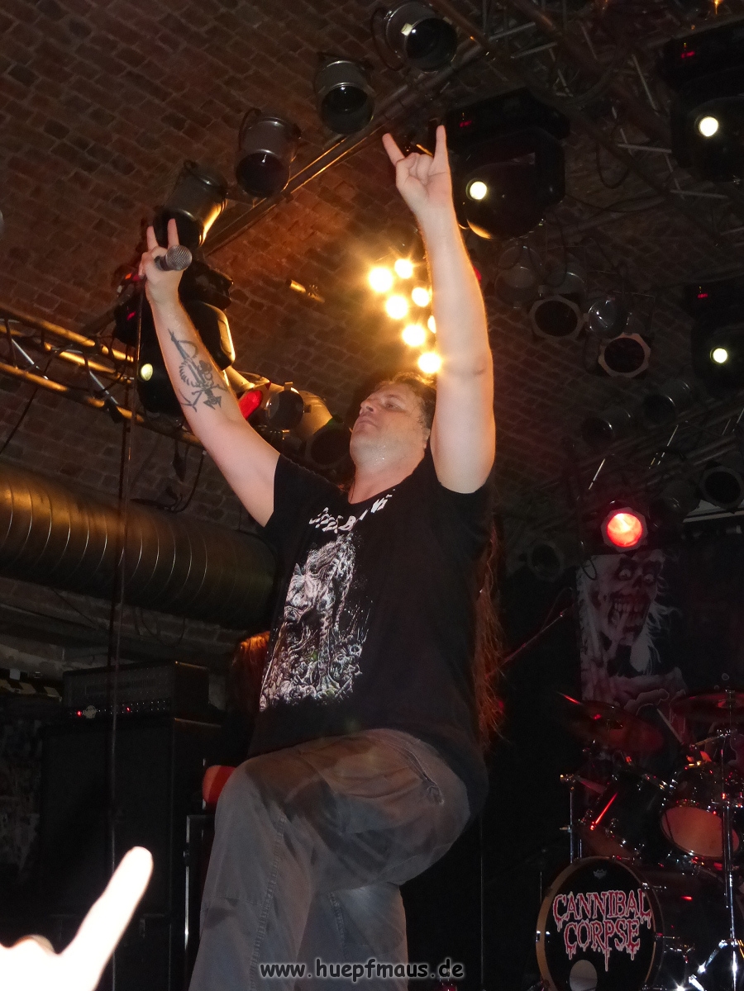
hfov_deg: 25.2
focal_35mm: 58
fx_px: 1662
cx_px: 372
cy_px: 496
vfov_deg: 33.2
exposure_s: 1/60
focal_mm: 10.3
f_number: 4.7
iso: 800
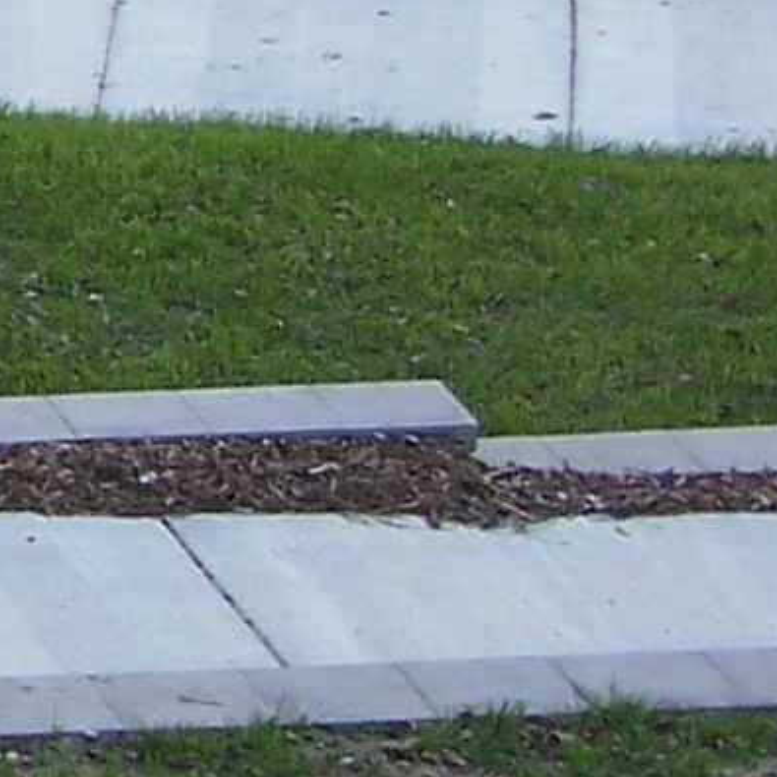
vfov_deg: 6.3
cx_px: -2412
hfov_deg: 5.6
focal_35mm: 270
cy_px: -746
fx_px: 6857
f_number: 2.8
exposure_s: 1/60
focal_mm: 7.8
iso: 80
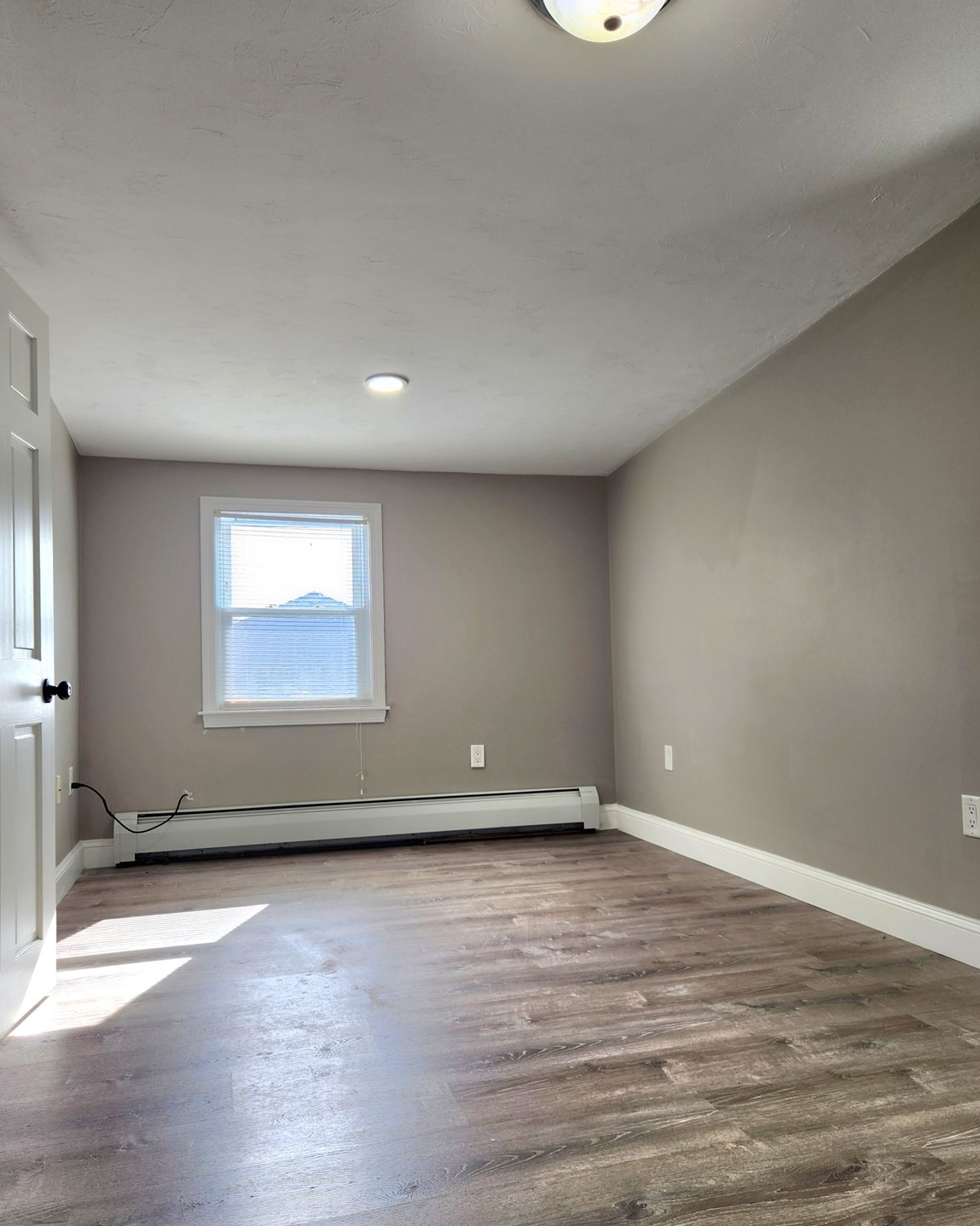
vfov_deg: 70.3
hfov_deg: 58.8
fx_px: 870
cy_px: 630
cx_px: 490
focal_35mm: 24
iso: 40
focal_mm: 5.4
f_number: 1.8
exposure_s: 1/120
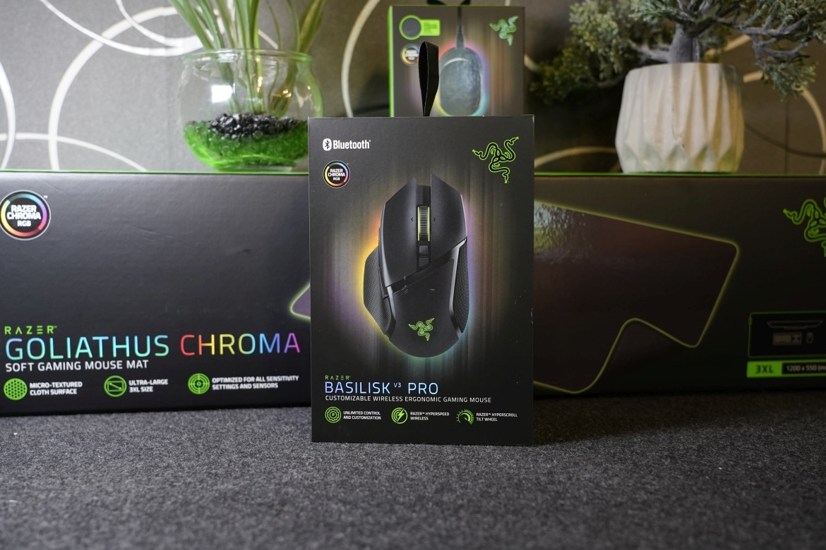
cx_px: 413
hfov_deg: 53.1
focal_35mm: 36
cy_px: 275
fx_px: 826
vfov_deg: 36.9
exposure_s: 1/40
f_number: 5.6
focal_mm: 36
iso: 1250
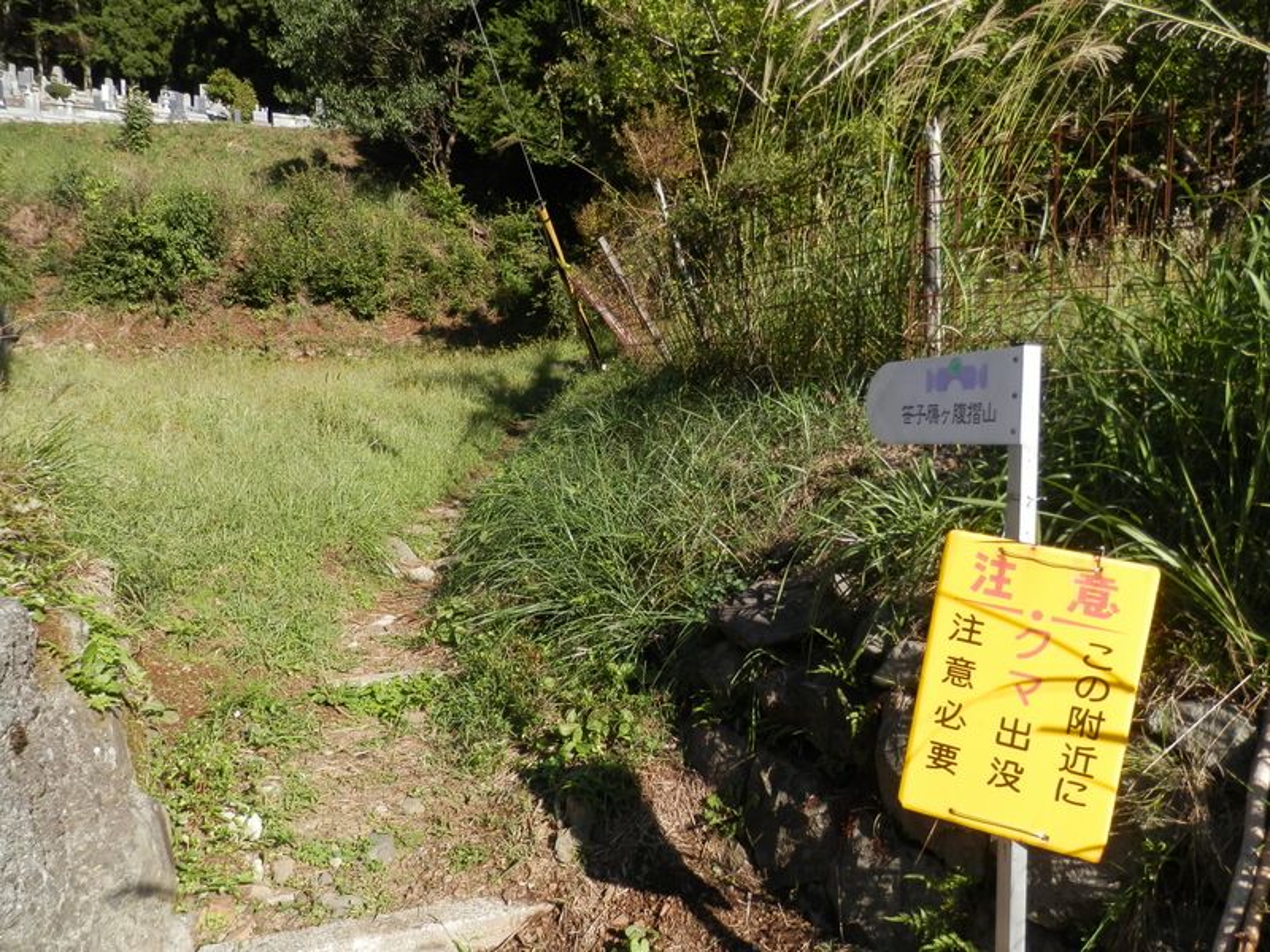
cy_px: 476
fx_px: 917
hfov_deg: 69.4
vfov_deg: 54.9
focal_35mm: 25
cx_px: 635
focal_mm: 4.5
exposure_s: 1/640
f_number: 3
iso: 80
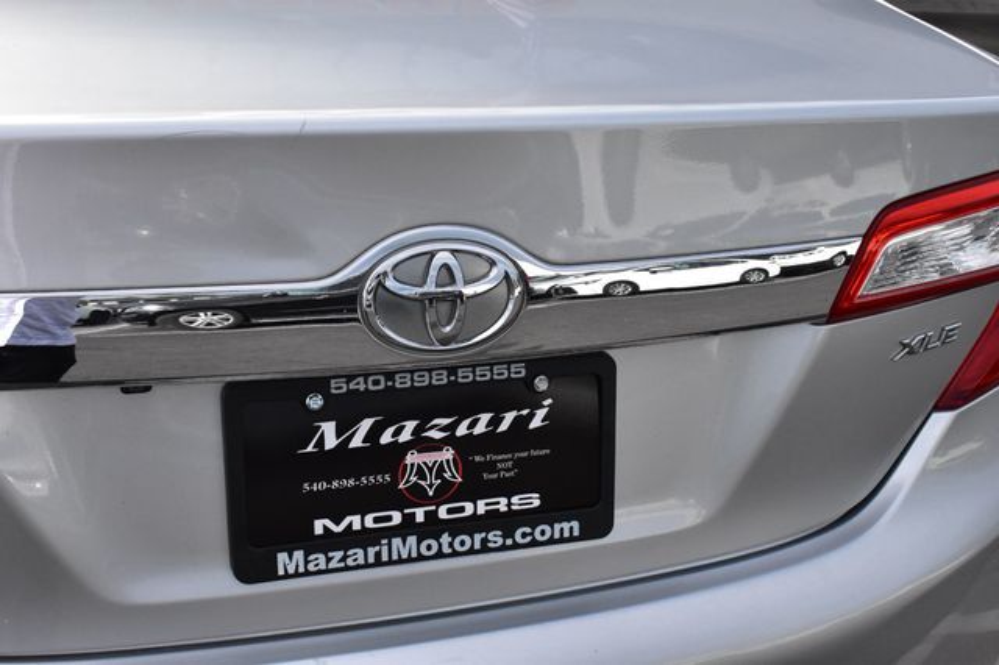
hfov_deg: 47.9
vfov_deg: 33.0
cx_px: 500
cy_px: 332
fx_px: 1123
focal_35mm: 40
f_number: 14
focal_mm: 27
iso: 2500
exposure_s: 1/1600
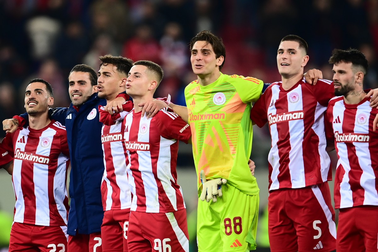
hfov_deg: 5.2
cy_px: 126
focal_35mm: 400
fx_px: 4200
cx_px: 189
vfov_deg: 3.4
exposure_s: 1/1000
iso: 2500
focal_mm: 400
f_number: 2.8
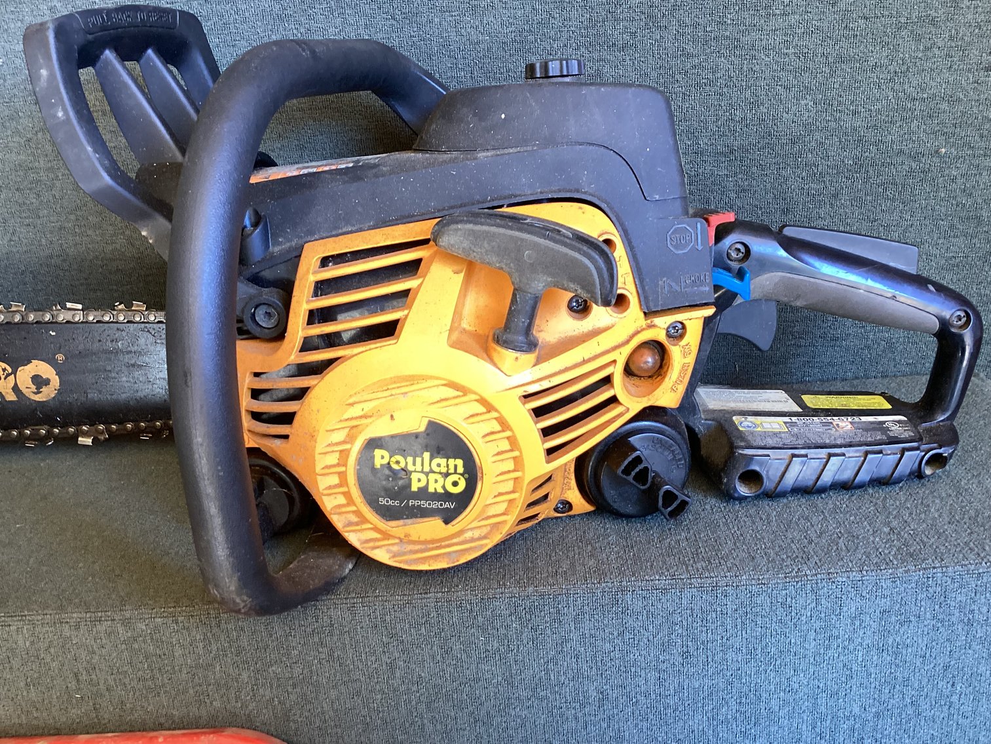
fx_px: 888
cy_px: 372
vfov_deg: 45.4
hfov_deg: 58.3
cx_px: 496
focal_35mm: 31
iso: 160
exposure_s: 1/50
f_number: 2.4
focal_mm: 3.3
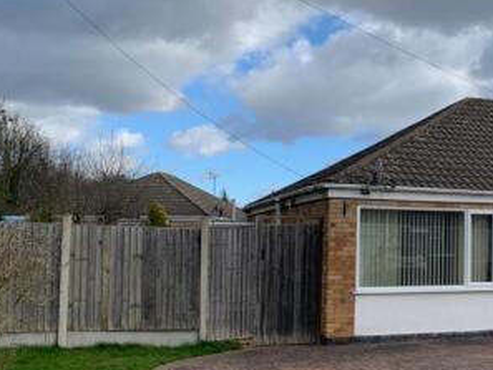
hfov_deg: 34.6
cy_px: 213
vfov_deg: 28.5
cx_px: 474
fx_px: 727
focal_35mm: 51
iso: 25
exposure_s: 1/1748
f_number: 1.8
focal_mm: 4.25
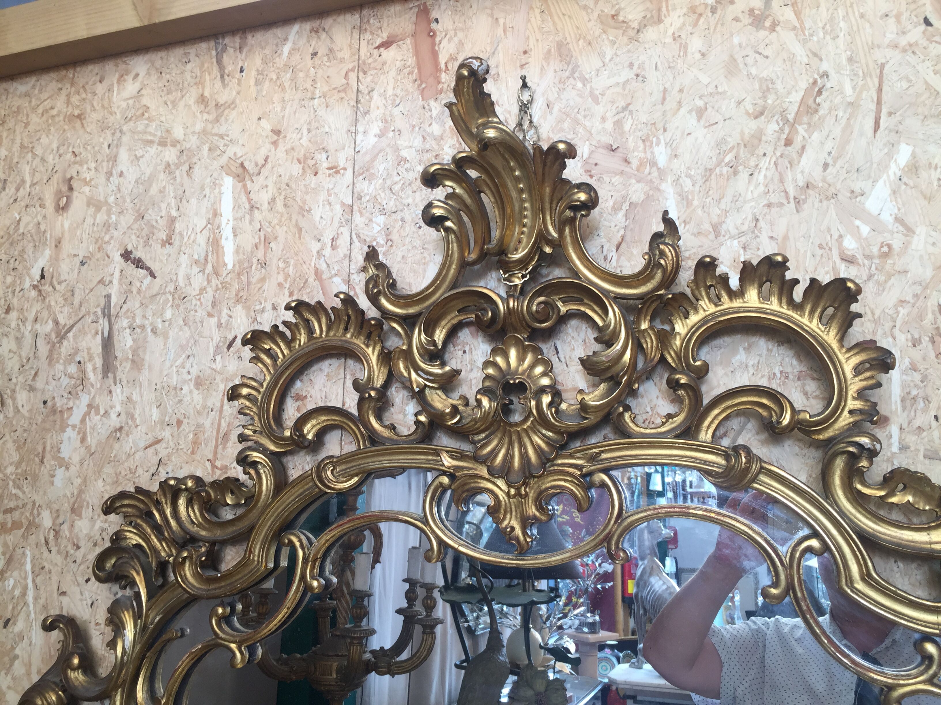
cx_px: 470
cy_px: 352
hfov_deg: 61.7
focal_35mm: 29
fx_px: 788
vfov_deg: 48.2
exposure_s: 1/50
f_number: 2.2
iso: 40
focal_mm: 4.15
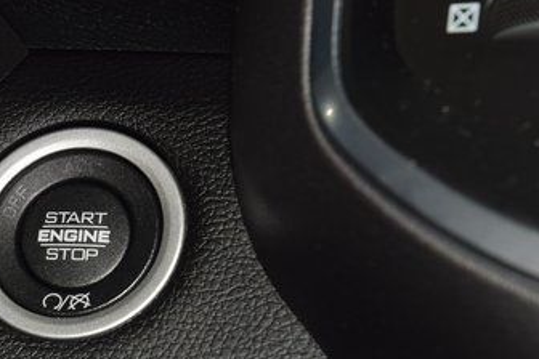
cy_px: 227
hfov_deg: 10.2
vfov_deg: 6.9
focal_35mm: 200
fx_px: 2994
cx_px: 77
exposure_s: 1/125
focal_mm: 70
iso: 100
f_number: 8
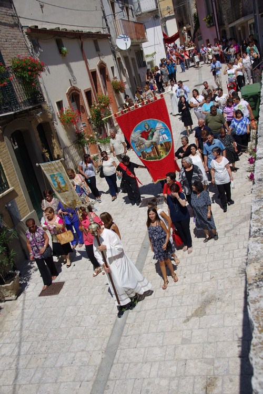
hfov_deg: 34.2
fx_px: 427
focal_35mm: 39
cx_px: 132
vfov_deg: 49.6
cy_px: 197
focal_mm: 26
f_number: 8
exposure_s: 1/320
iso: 100
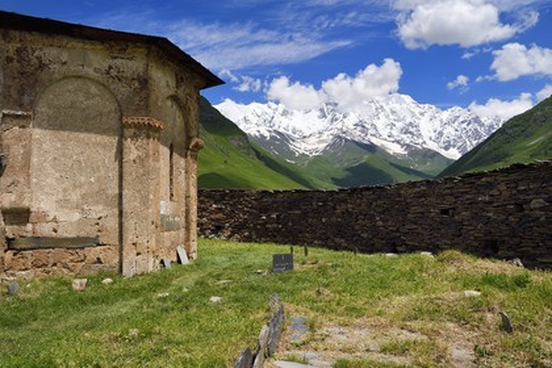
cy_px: 184
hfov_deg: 63.7
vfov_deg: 45.0
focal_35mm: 29
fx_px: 445
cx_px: 276
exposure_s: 1/250
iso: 200
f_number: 14
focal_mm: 29
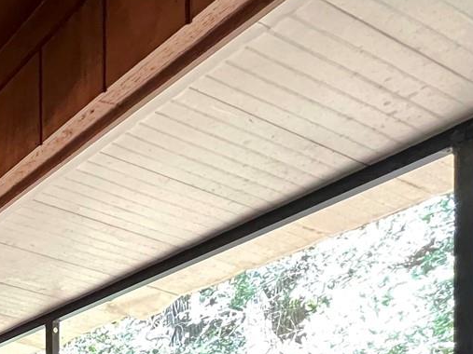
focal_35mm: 41
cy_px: 536
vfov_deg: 25.8
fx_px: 560
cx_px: -218
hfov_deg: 29.7
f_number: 1.8
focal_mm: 1.57
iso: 500
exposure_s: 1/60
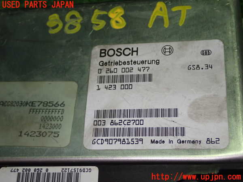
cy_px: 91
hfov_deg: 31.2
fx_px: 435
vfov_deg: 23.7
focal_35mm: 62
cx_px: 122
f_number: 3.6
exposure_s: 1/60
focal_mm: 11.09
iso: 400
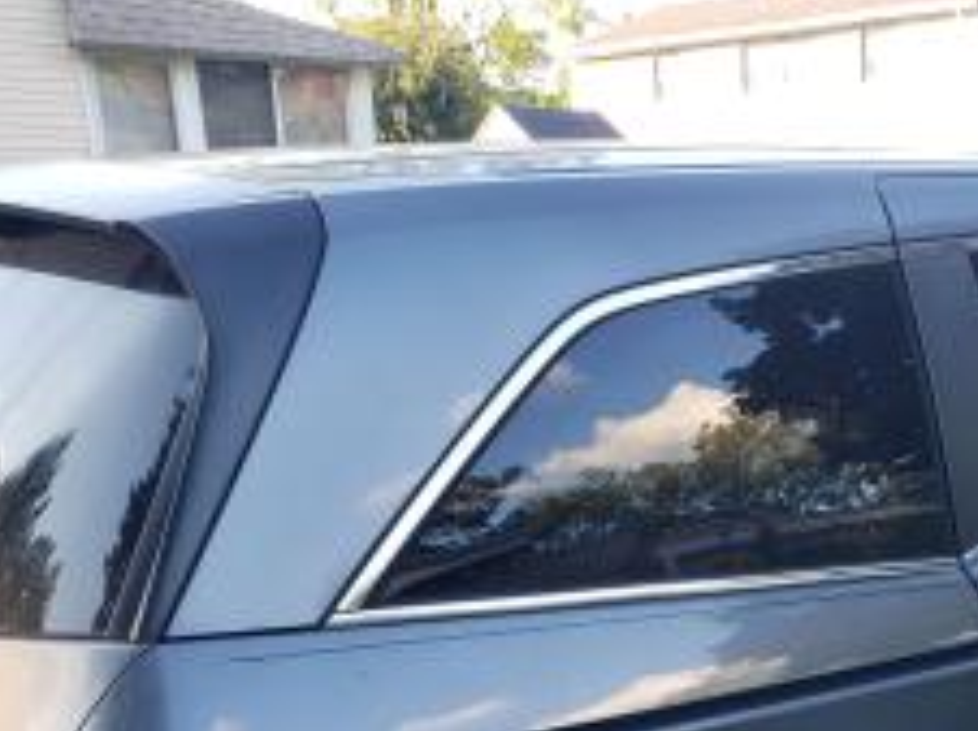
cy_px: 796
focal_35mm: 58
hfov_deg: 31.8
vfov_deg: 23.7
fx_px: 1637
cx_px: 870
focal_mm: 4.3
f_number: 2.4
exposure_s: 1/120
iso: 80
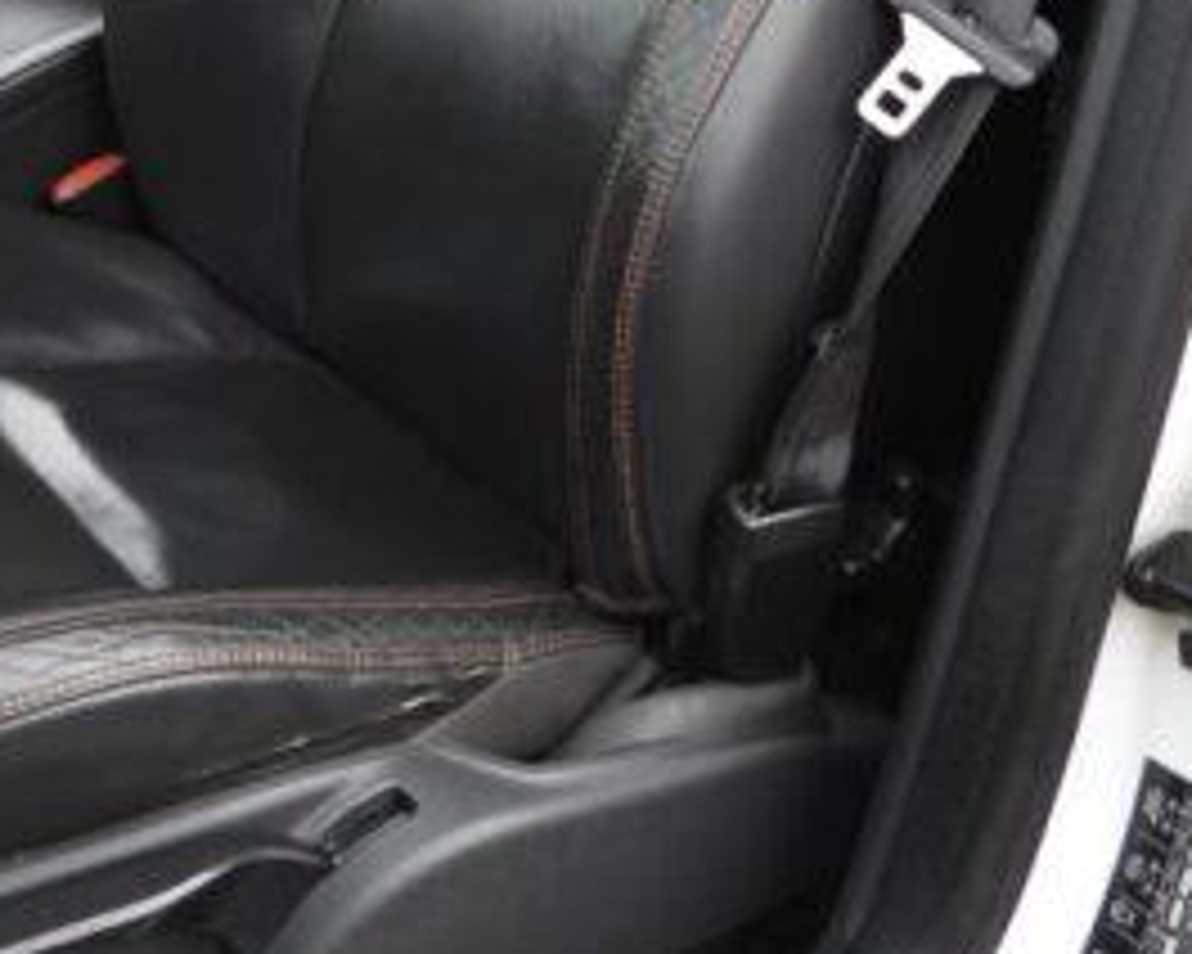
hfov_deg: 29.4
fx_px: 2223
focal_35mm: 63
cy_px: -162
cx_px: 256
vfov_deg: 22.5
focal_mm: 4.3
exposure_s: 1/100
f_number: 2.8
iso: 100
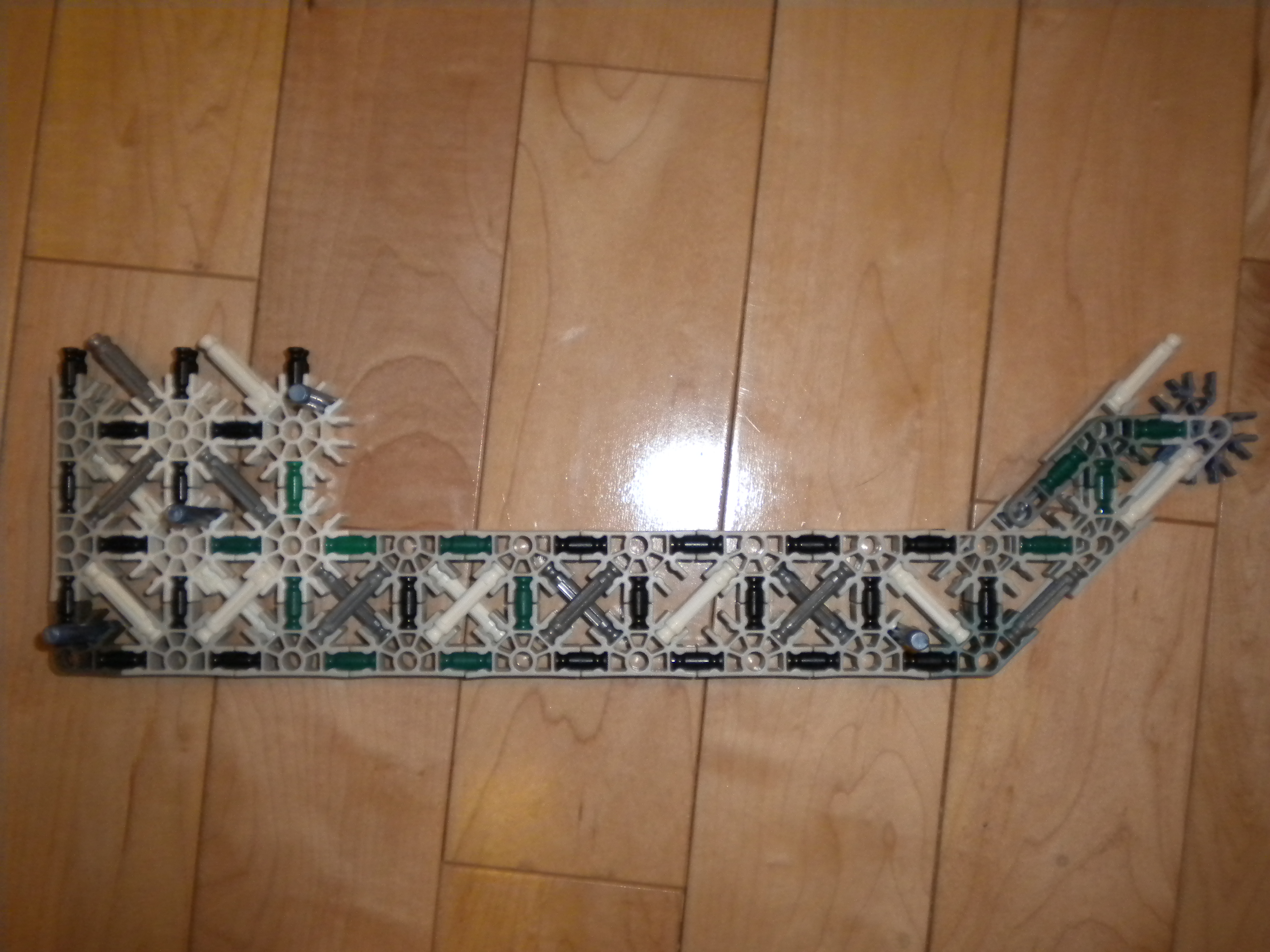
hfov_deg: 45.8
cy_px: 476
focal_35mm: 41
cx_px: 635
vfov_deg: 35.1
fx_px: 1504
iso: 400
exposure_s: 1/30
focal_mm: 7.4
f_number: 3.5
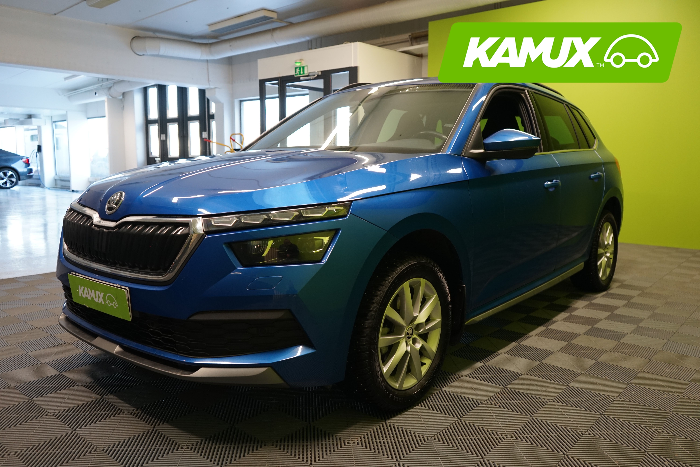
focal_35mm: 28
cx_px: 350
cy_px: 234
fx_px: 544
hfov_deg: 65.5
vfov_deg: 46.4
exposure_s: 1/30
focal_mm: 28
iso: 1000
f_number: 4.5
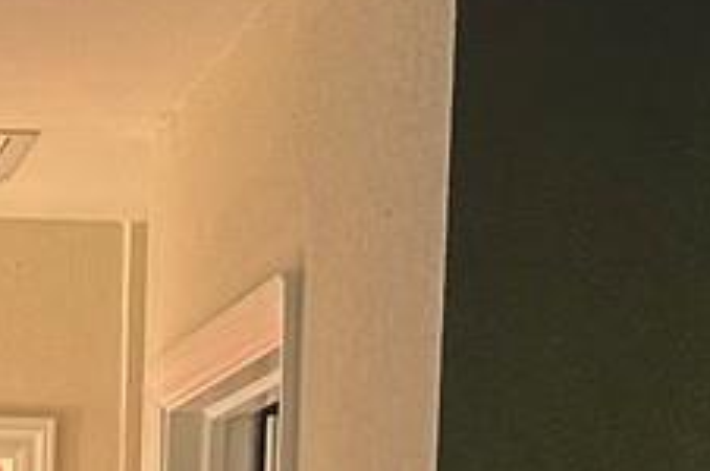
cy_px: 1187
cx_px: -9
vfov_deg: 7.2
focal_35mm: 177
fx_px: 3486
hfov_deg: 11.5
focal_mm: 6.86
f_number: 1.78
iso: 250
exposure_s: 1/105
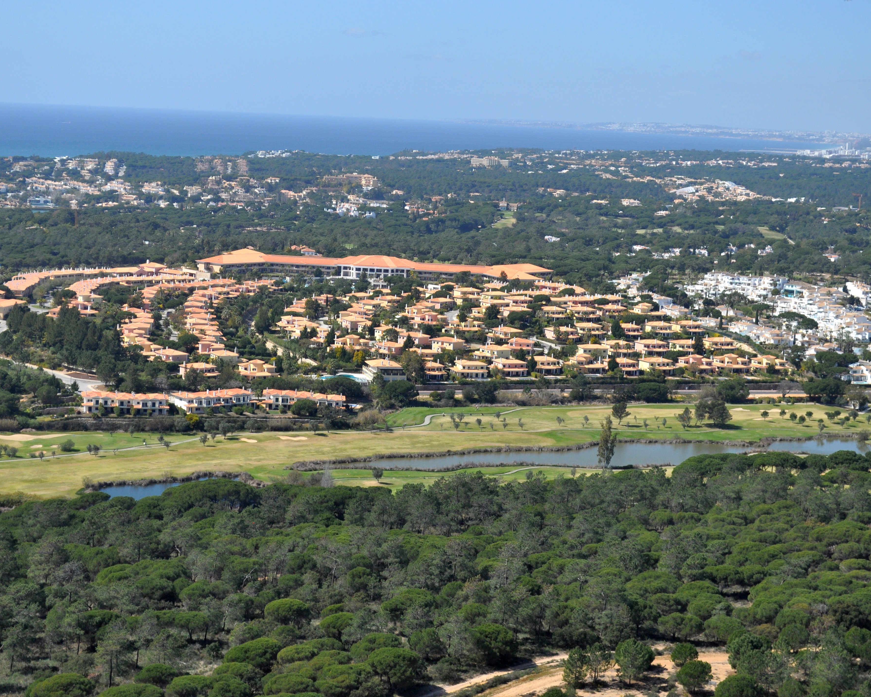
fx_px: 2011
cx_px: 418
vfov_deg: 19.7
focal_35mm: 78
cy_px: 349
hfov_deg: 24.4
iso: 400
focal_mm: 46
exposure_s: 1/1600
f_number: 7.1
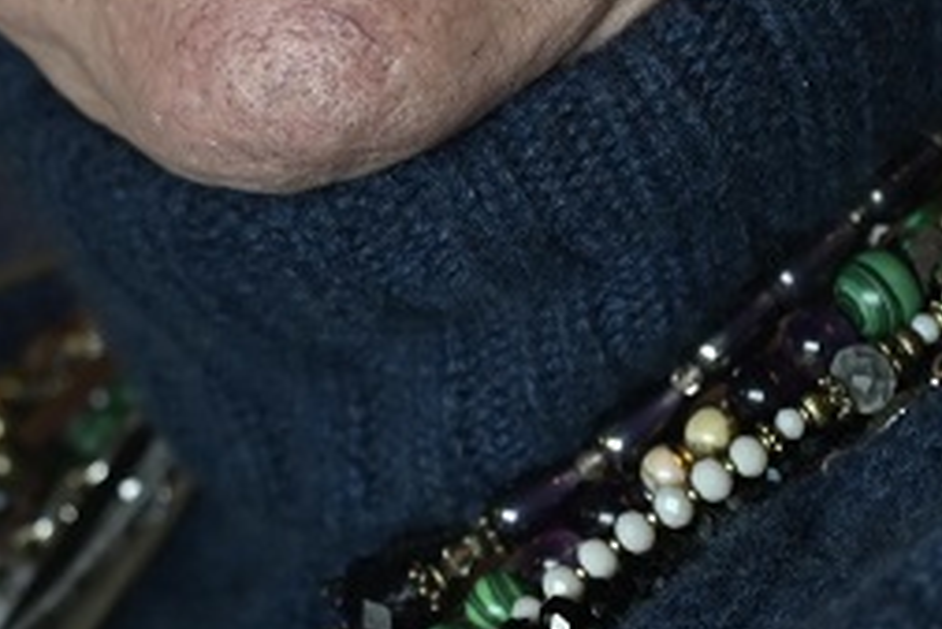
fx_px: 10341
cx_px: -410
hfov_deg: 5.2
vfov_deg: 3.5
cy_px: 61
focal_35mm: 395
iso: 640
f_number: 4
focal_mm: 100
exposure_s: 1/125
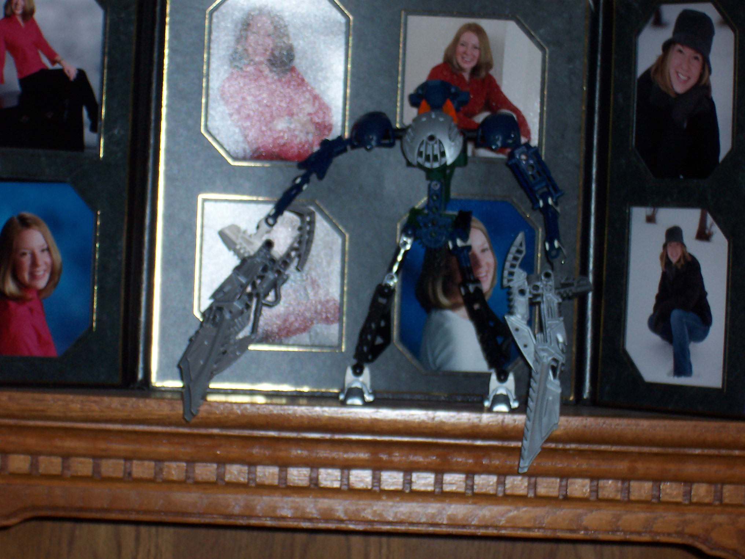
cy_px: 280
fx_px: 3099
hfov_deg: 13.7
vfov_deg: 10.3
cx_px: 372
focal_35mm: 144
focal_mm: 22.4
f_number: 4.9
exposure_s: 1/125
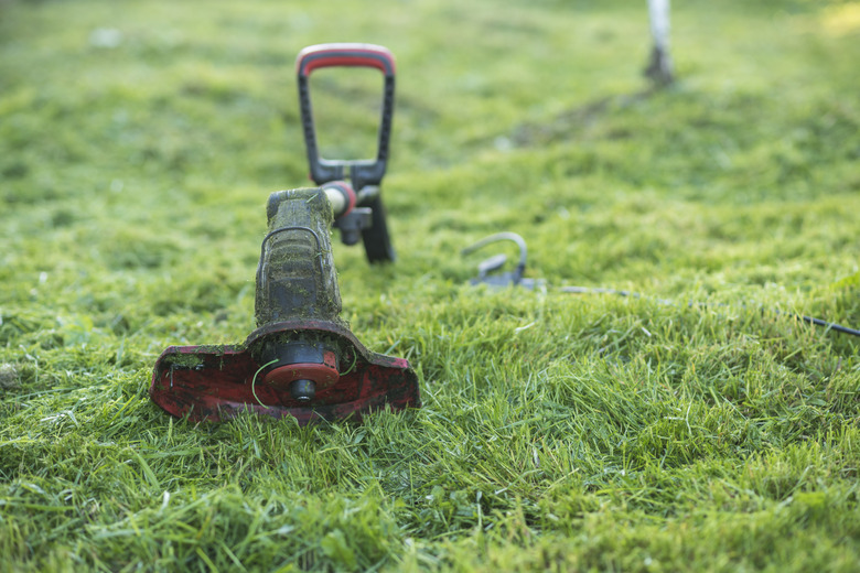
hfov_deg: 23.9
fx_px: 2030
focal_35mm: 85
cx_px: 430
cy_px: 286
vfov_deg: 16.1
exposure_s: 1/320
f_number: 2.2
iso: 200
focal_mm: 85
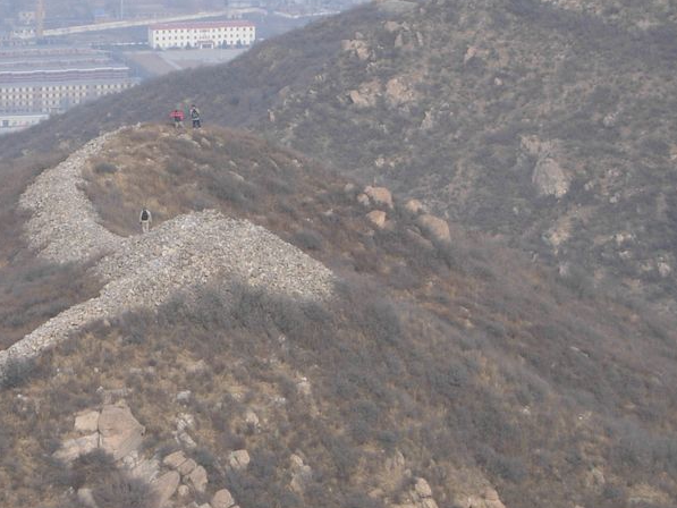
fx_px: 5282
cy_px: 230
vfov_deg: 5.5
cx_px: 177
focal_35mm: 270
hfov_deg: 7.3
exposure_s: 1/132
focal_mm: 26.3
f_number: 5.3
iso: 50
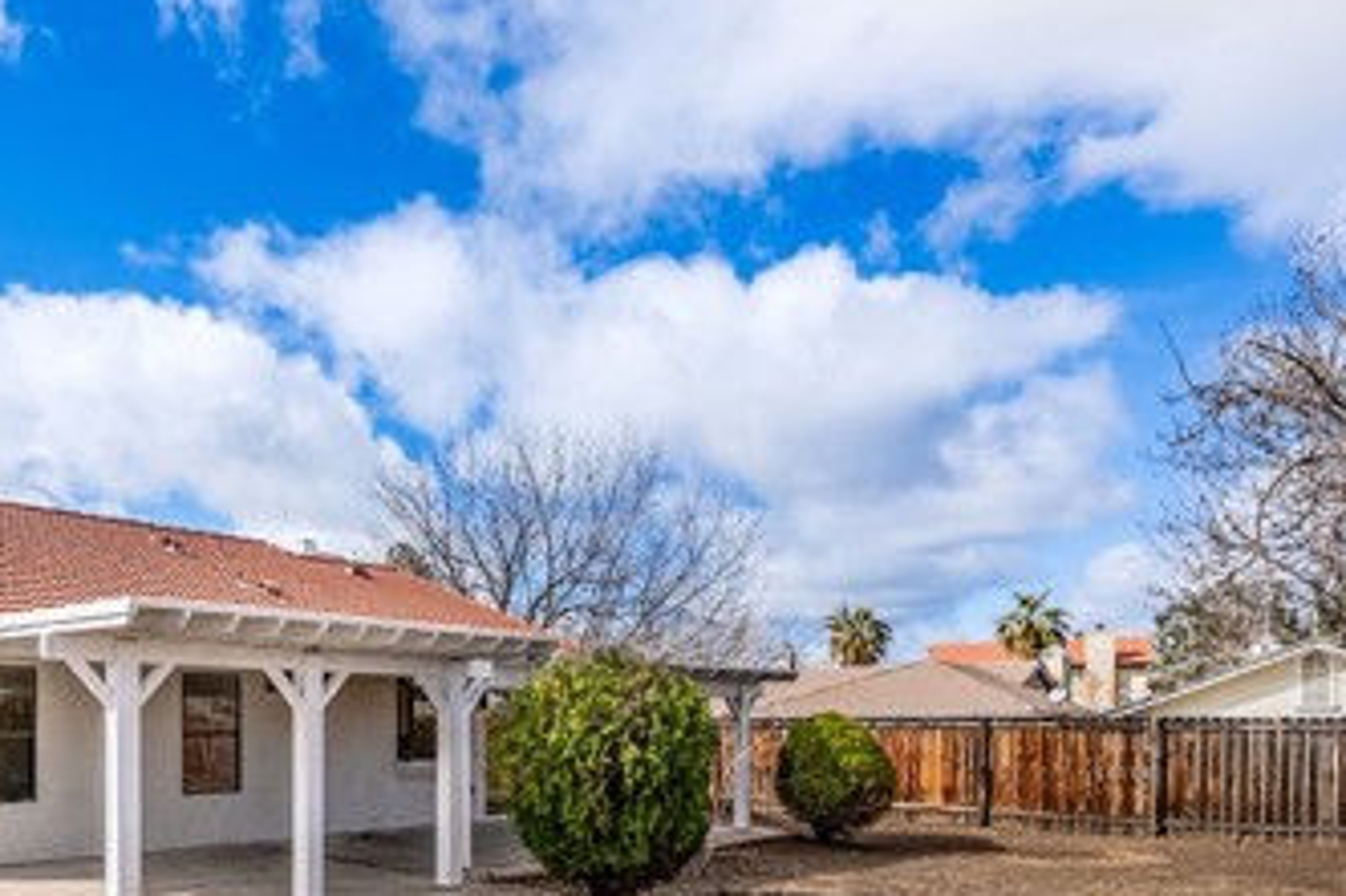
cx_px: 312
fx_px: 1009
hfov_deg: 62.9
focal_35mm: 27
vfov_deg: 44.0
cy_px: 793
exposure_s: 1/1000
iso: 320
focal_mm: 14
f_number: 7.1
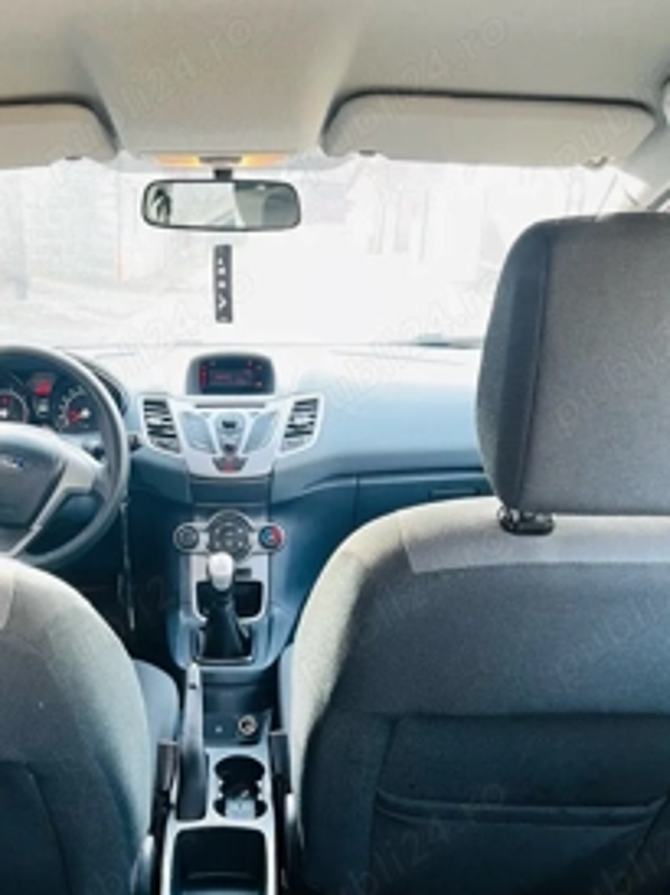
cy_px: 643
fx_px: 982
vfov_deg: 47.6
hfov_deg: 37.2
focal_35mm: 38
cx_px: 212
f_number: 1.5
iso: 160
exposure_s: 1/60
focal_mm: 5.7
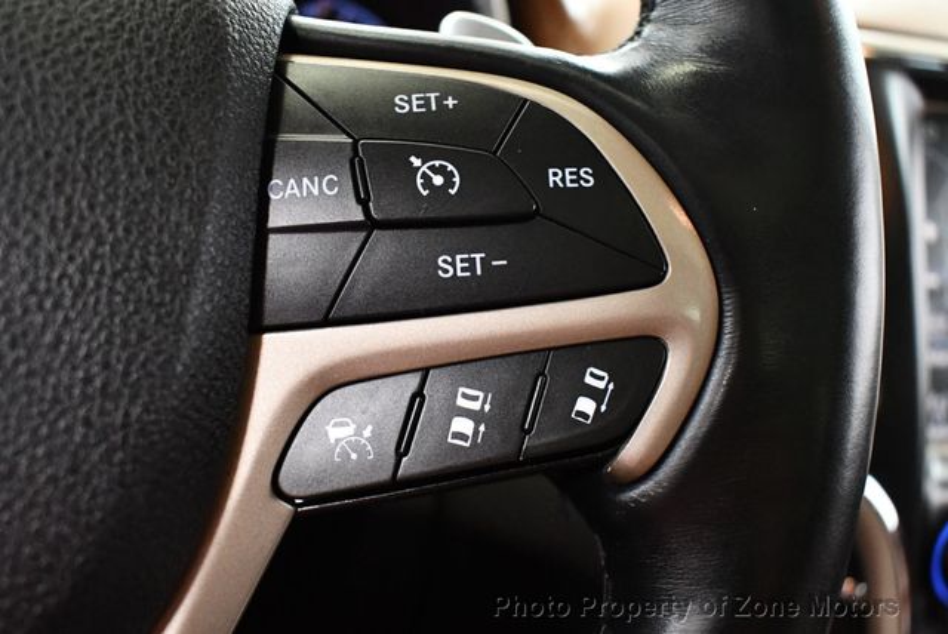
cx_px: 474
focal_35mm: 36
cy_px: 317
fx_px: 949
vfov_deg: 36.9
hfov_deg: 53.1
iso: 4000
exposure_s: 1/60
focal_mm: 18
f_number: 3.5
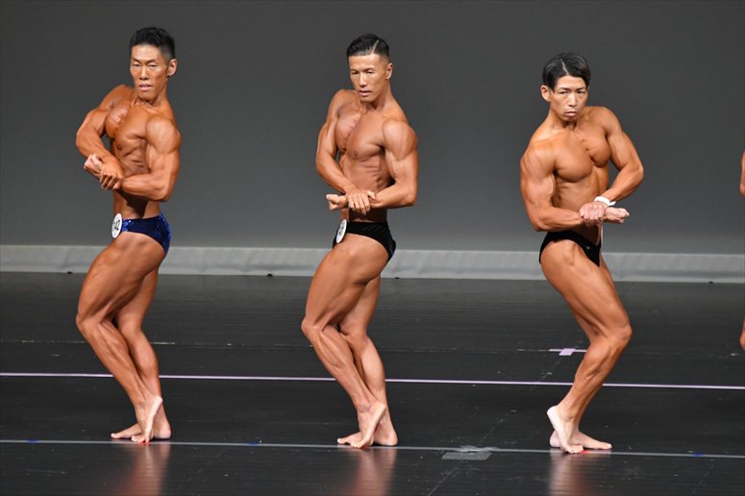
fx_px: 7757
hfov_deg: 5.5
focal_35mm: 375
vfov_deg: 3.7
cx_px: 372
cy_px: 248
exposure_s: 1/400
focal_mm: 250
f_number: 5.6
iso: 4000
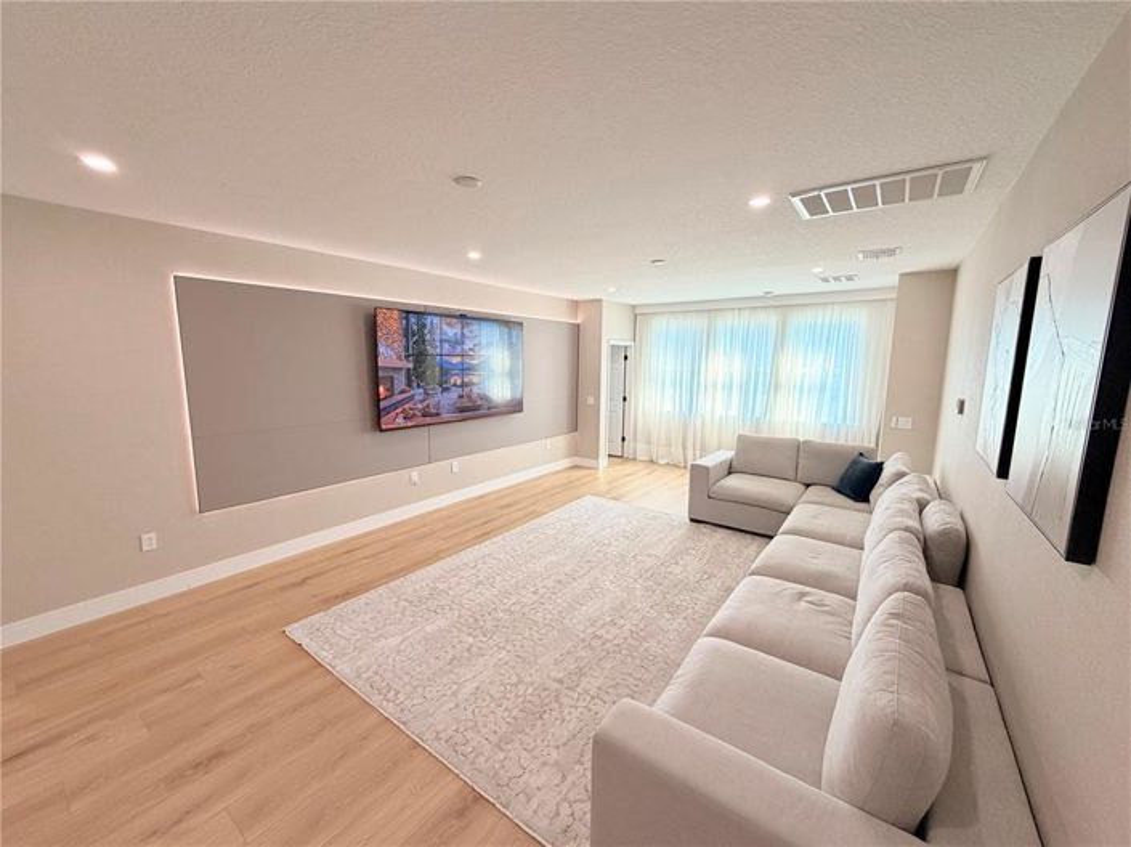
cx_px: 566
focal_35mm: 14
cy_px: 424
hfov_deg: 102.1
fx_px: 457
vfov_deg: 85.6
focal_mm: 2.22
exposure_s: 1/121
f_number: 2.2
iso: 160
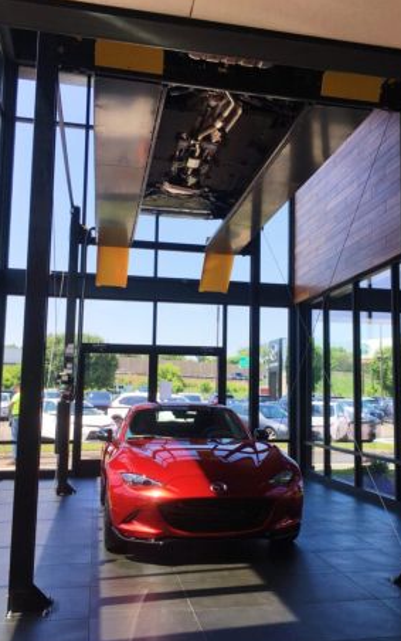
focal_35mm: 34
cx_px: 235
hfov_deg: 37.2
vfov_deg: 56.7
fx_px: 594
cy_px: 329
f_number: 2.2
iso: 25
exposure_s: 1/557
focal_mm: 4.15
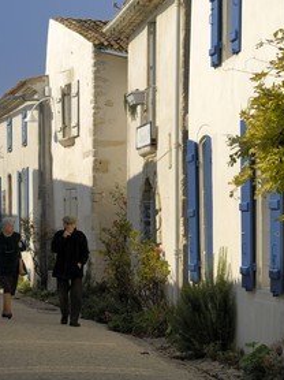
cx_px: 85
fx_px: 1676
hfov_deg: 9.7
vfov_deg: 12.9
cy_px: 190
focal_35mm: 153
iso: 100
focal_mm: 70
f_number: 12
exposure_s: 1/160
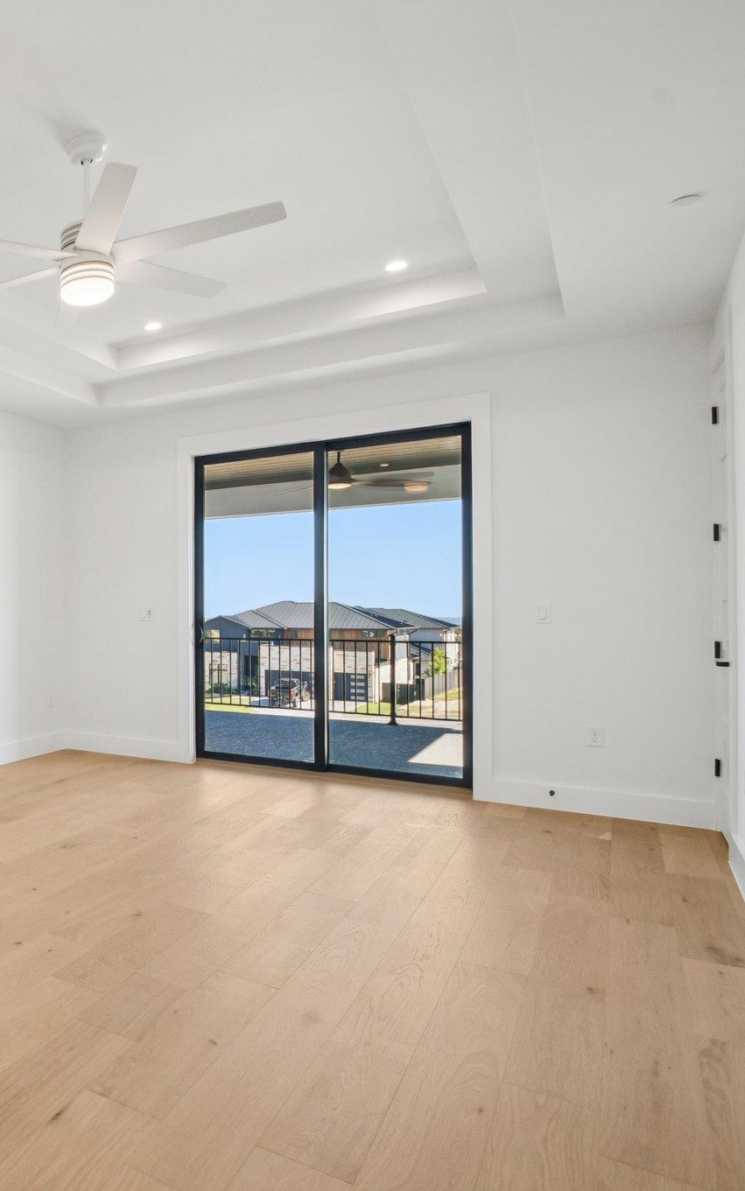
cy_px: 595
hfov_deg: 39.6
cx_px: -130
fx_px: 747
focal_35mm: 23
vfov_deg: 77.1
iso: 400
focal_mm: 10
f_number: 8
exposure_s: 1/40
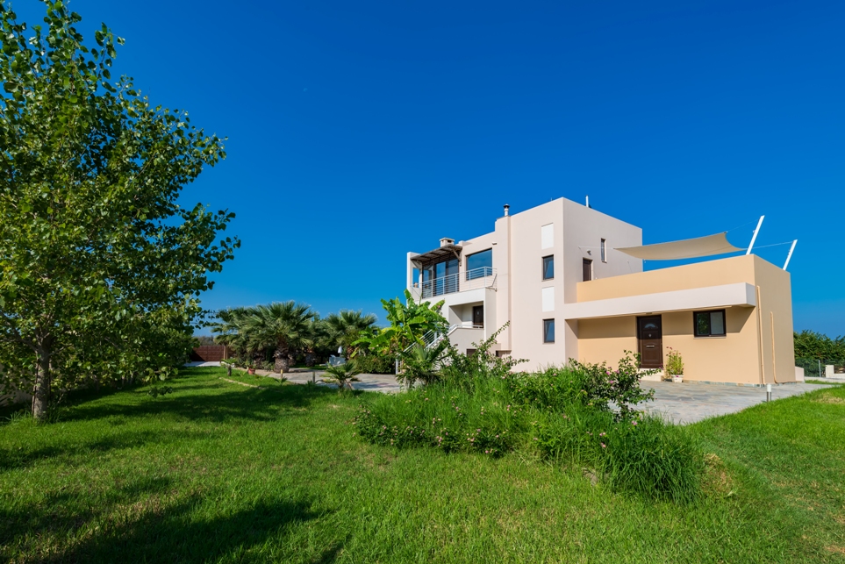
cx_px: 422
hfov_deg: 96.7
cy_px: 282
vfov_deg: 73.8
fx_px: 376
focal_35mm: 16
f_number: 14
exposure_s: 1/125
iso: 50
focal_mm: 16
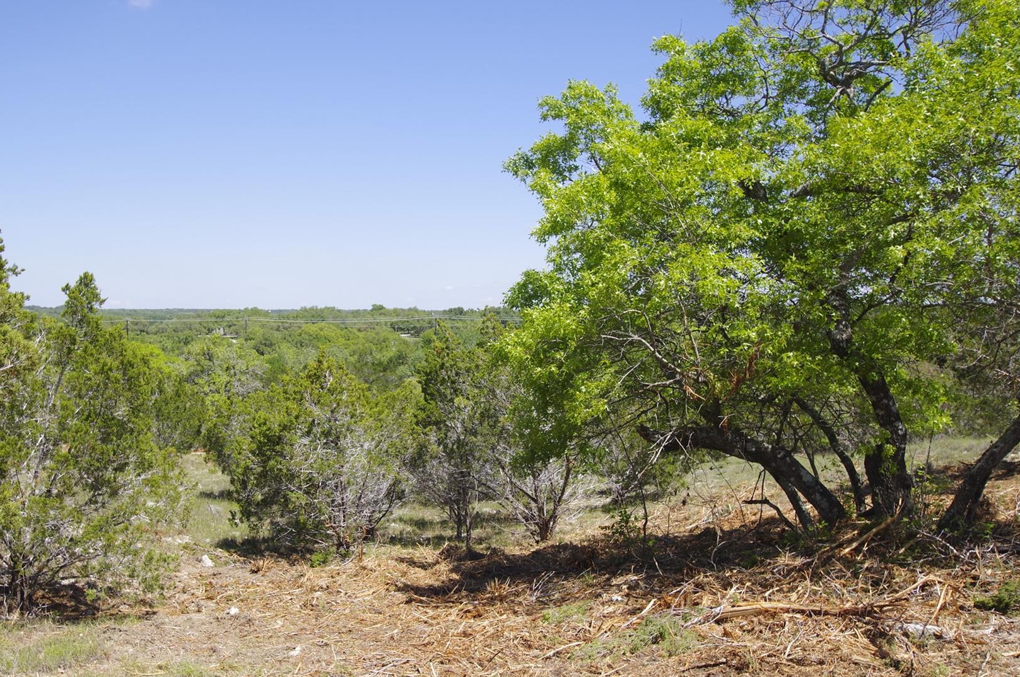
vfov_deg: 34.8
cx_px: 407
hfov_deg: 50.4
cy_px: 412
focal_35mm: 38
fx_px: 1075
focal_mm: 20
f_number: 7.1
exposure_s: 1/200
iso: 100
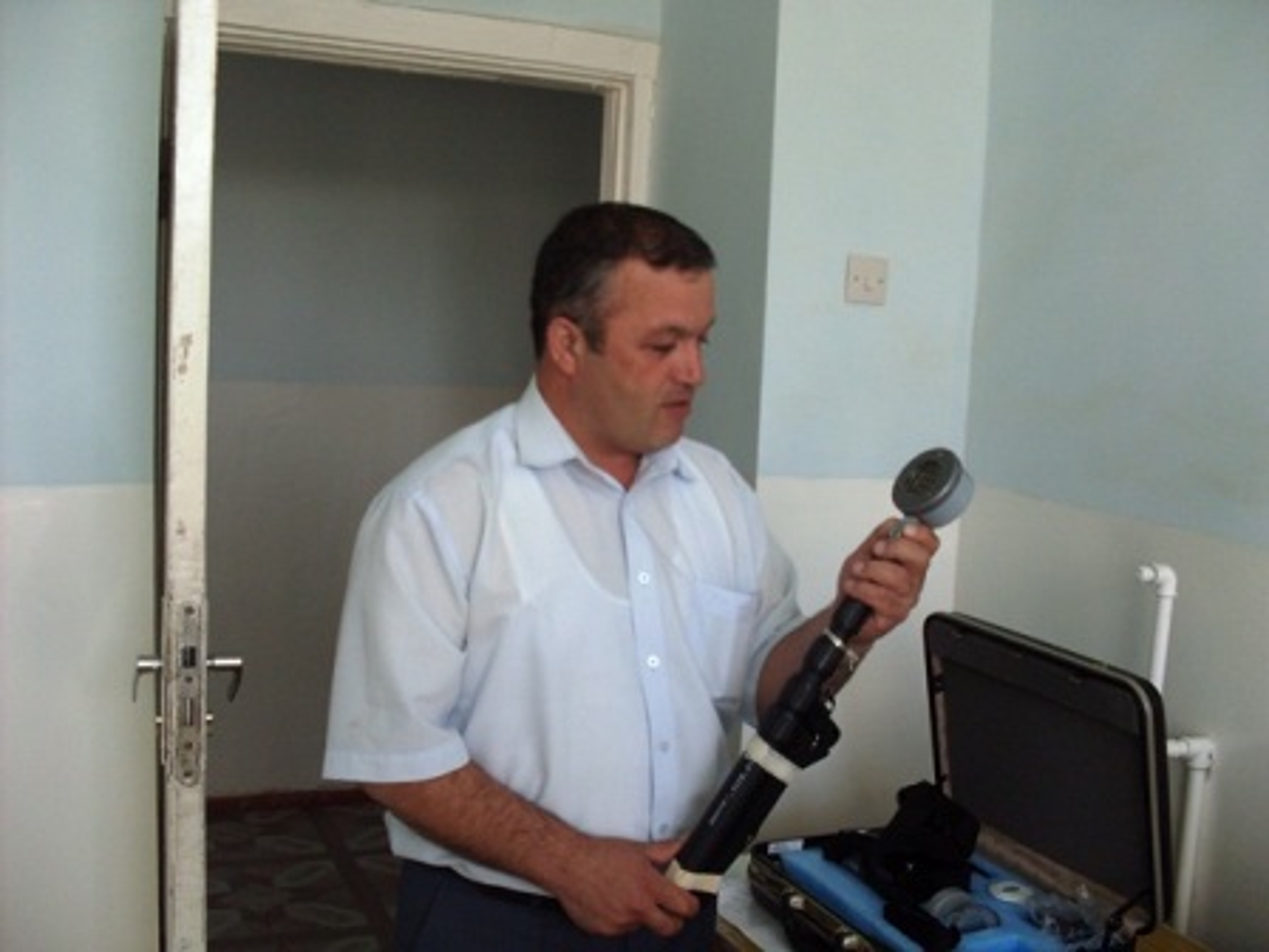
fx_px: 1393
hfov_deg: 49.0
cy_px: 476
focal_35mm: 38
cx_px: 634
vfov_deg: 37.7
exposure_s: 1/90
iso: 80
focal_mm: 6.3
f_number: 2.8
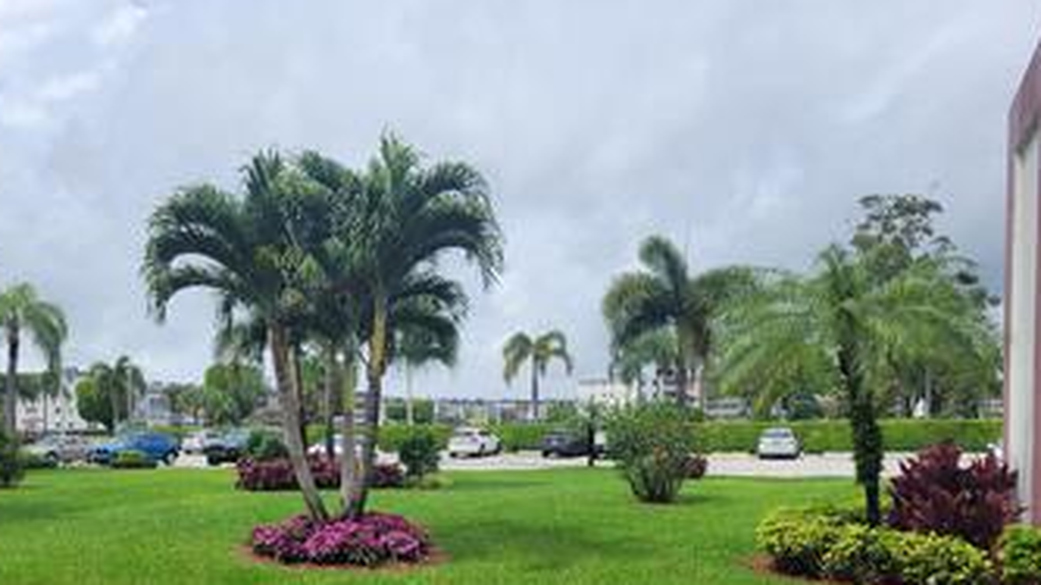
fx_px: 938
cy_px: 463
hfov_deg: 57.7
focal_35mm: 34
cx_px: 428
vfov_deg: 33.7
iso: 40
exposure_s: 1/2397
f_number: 1.8
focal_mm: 5.4
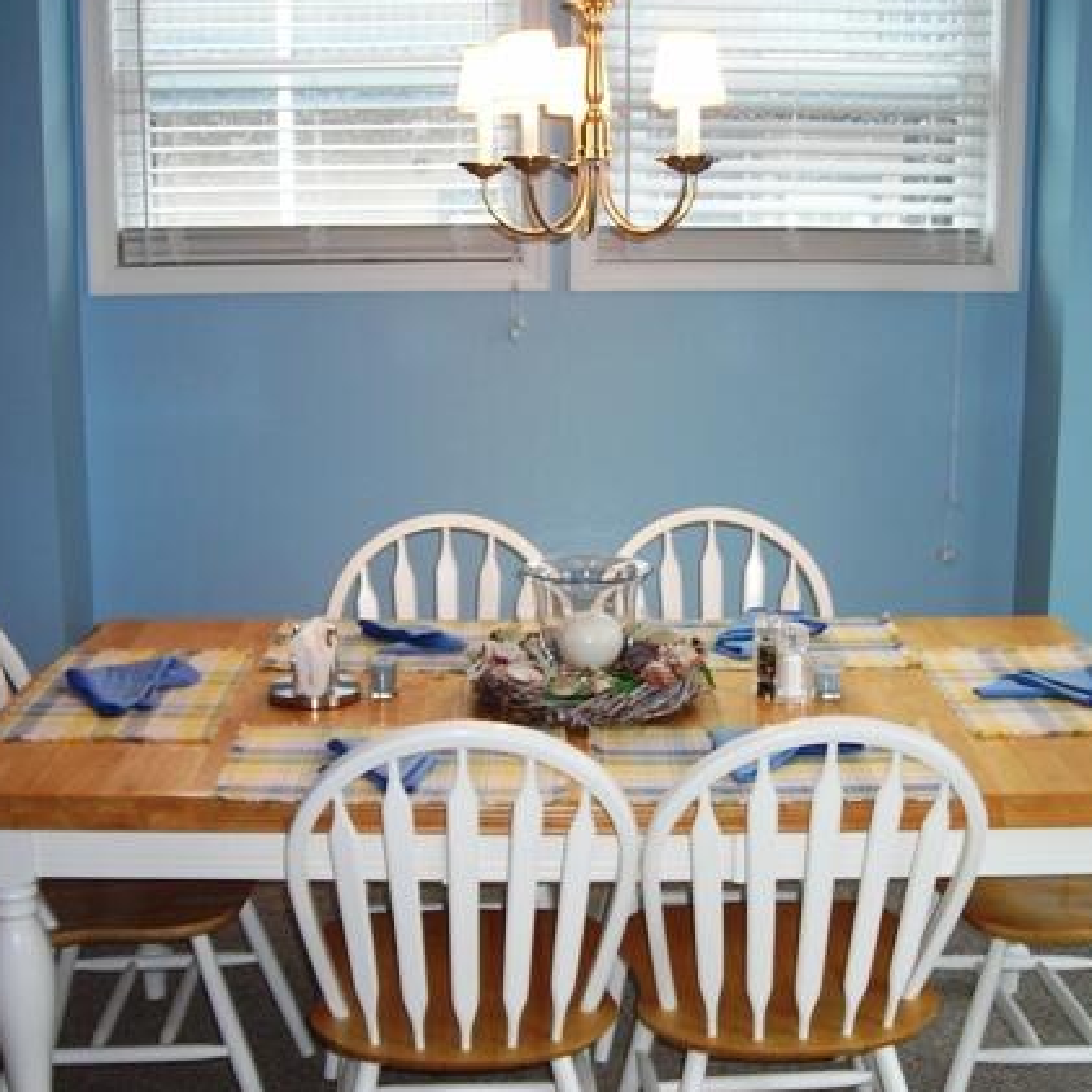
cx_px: 591
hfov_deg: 33.4
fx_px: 1820
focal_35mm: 51
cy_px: 581
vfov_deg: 33.4
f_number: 3.2
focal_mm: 6.3
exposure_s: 1/29.8
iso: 100
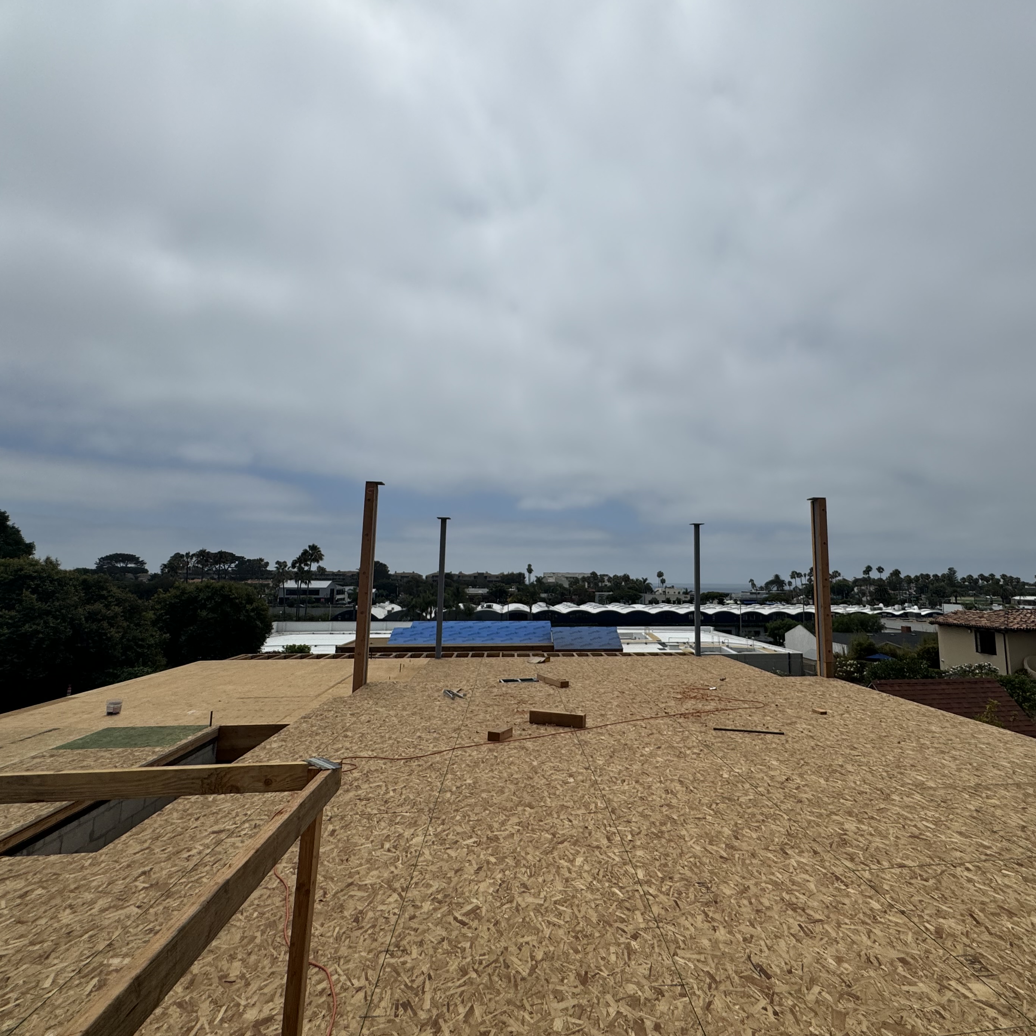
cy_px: 497
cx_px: 607
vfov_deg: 80.7
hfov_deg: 80.0
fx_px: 609
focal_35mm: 18
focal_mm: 2.22
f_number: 2.2
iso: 32
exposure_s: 1/5650
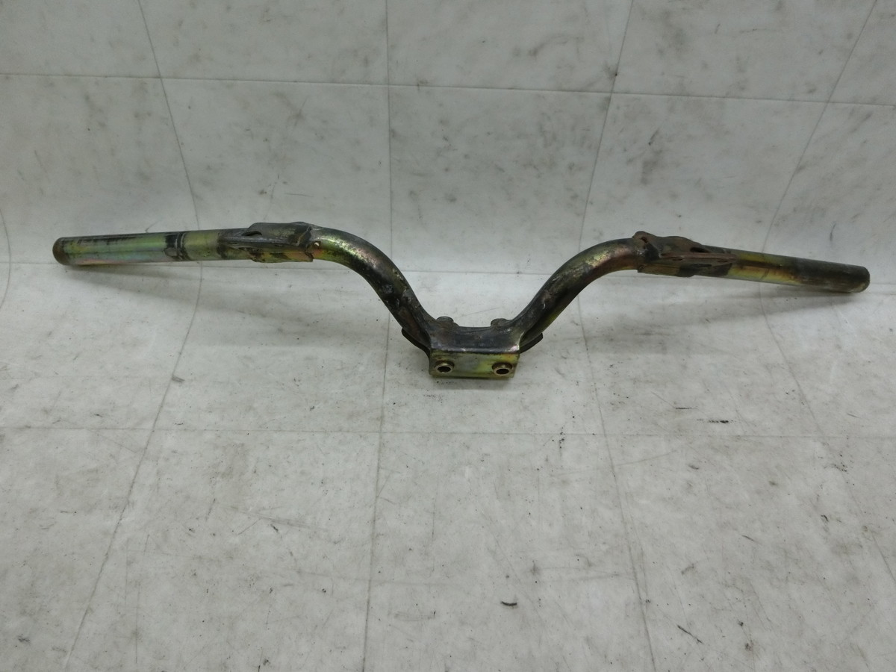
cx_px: 448
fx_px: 647
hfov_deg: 69.4
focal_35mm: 25
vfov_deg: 54.9
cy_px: 336
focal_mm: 4.5
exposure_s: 1/125
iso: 250
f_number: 3.5
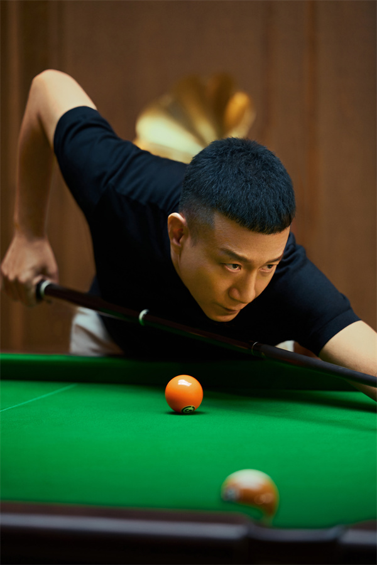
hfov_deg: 12.6
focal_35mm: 109
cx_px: 188
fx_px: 1712
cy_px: 282
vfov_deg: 18.8
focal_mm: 109
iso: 800
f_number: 2.8
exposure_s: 1/125
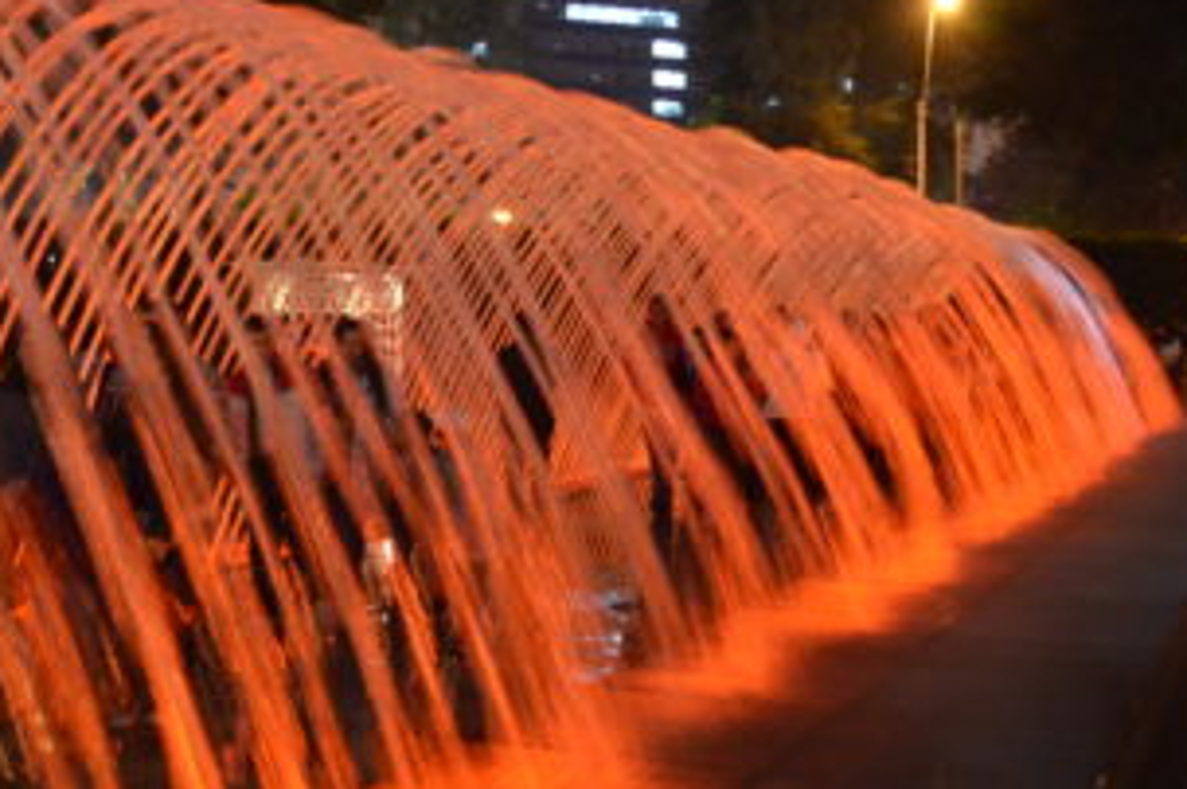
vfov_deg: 24.5
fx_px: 1811
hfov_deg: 35.3
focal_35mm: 55
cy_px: 314
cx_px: 266
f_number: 3.5
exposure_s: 1/10
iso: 2500
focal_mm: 18
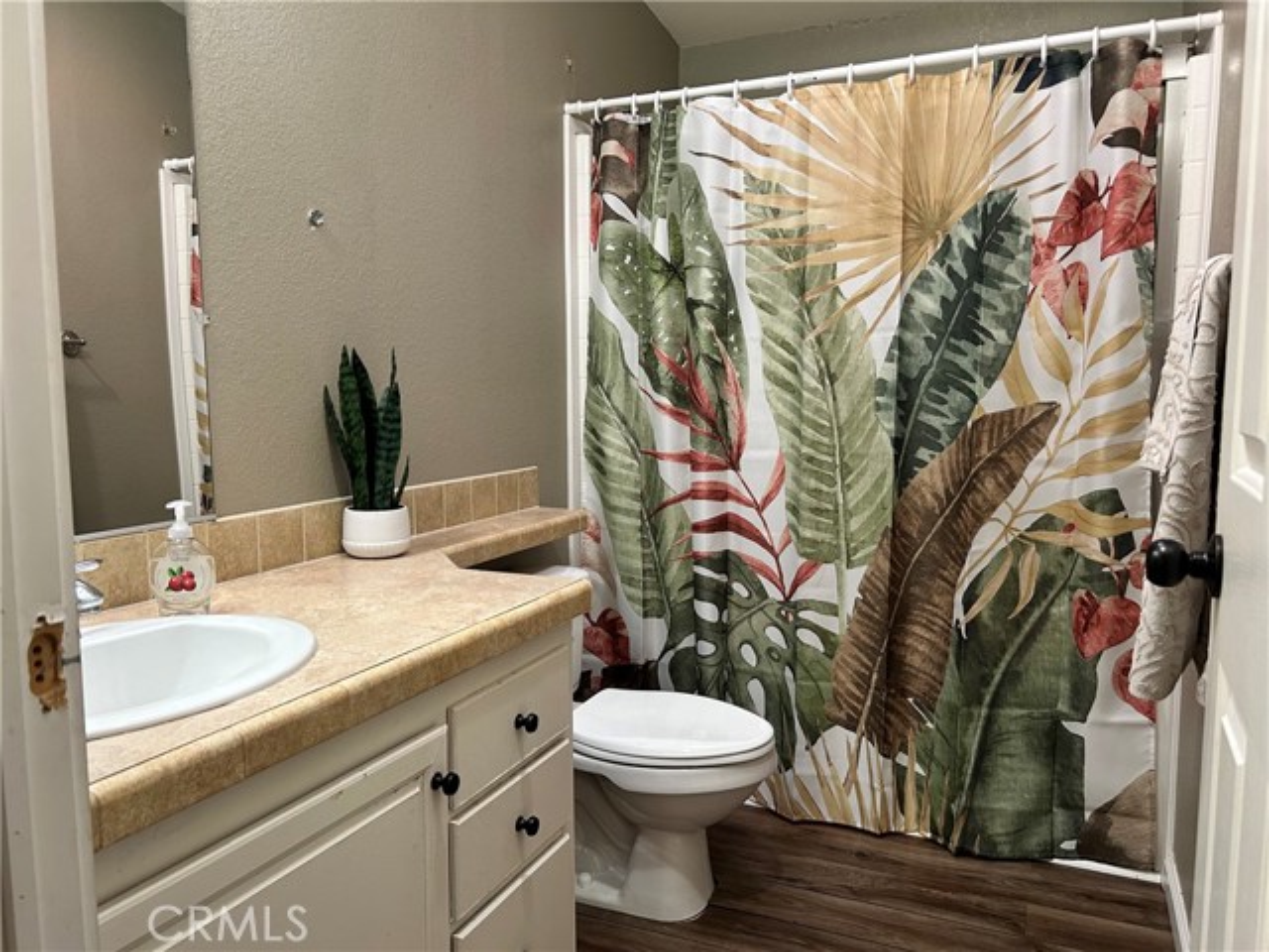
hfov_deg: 67.3
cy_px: 476
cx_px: 634
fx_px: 953
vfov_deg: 53.1
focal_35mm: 26
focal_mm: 5.7
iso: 160
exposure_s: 1/60
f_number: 1.5
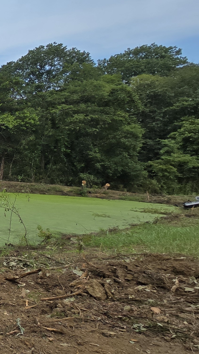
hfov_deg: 15.9
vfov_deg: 52.8
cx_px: -263
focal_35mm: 38
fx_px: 356
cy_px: 185
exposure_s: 1/1414
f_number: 2.2
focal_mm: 2.2
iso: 50
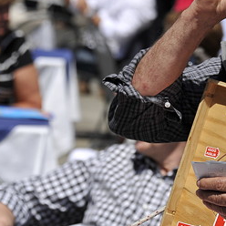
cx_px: 237
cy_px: 98
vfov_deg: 5.2
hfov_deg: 5.2
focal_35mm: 334
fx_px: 2467
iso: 200
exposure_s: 1/1250
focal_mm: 122
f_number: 6.3
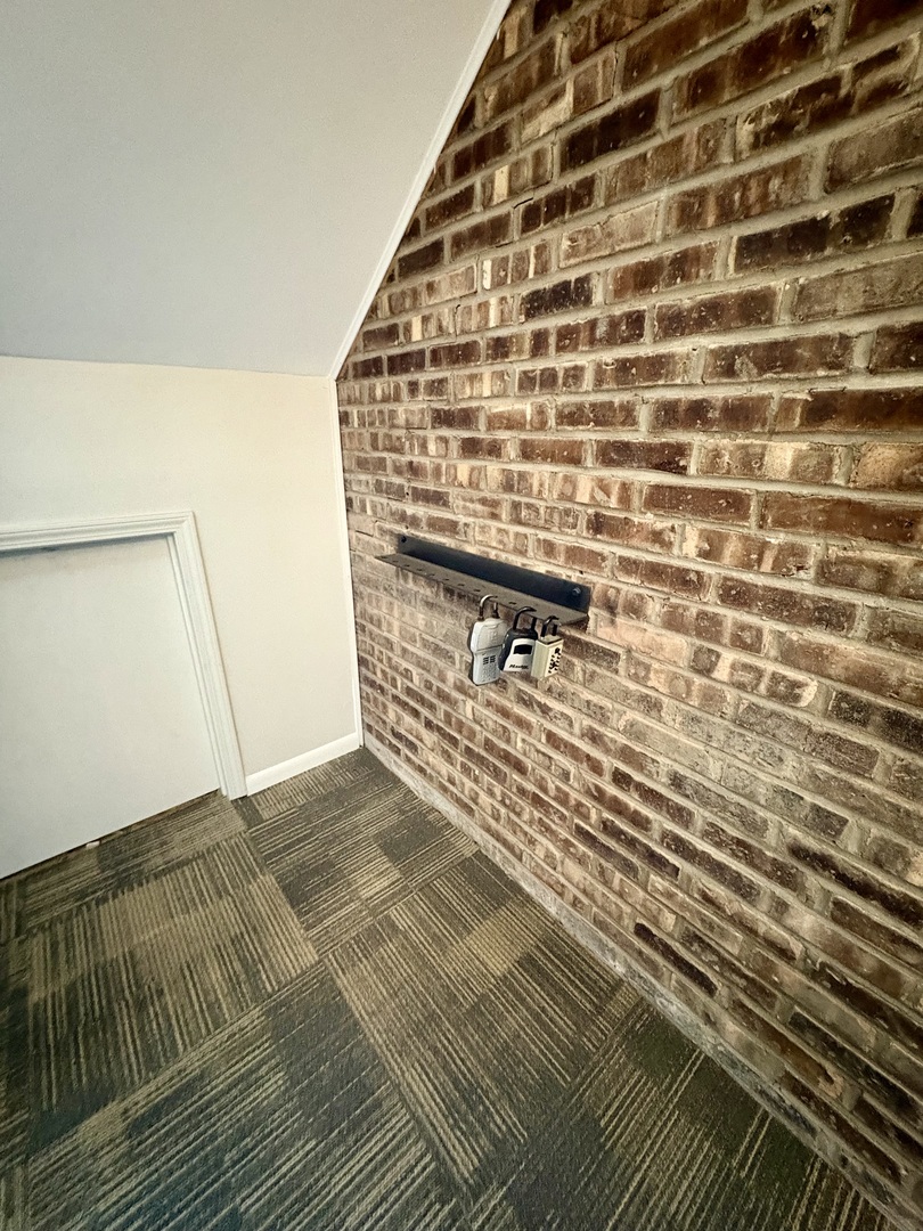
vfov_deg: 102.1
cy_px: 616
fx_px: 498
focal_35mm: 14
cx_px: 462
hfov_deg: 85.7
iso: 800
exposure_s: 1/30
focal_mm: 2.22
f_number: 2.2
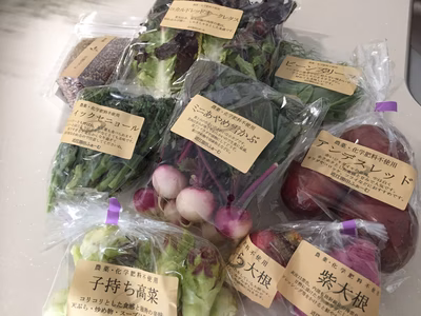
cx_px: 210
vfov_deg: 48.2
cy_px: 158
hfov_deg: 61.7
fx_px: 353
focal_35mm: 29
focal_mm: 4.15
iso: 250
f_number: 2.2
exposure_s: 1/24
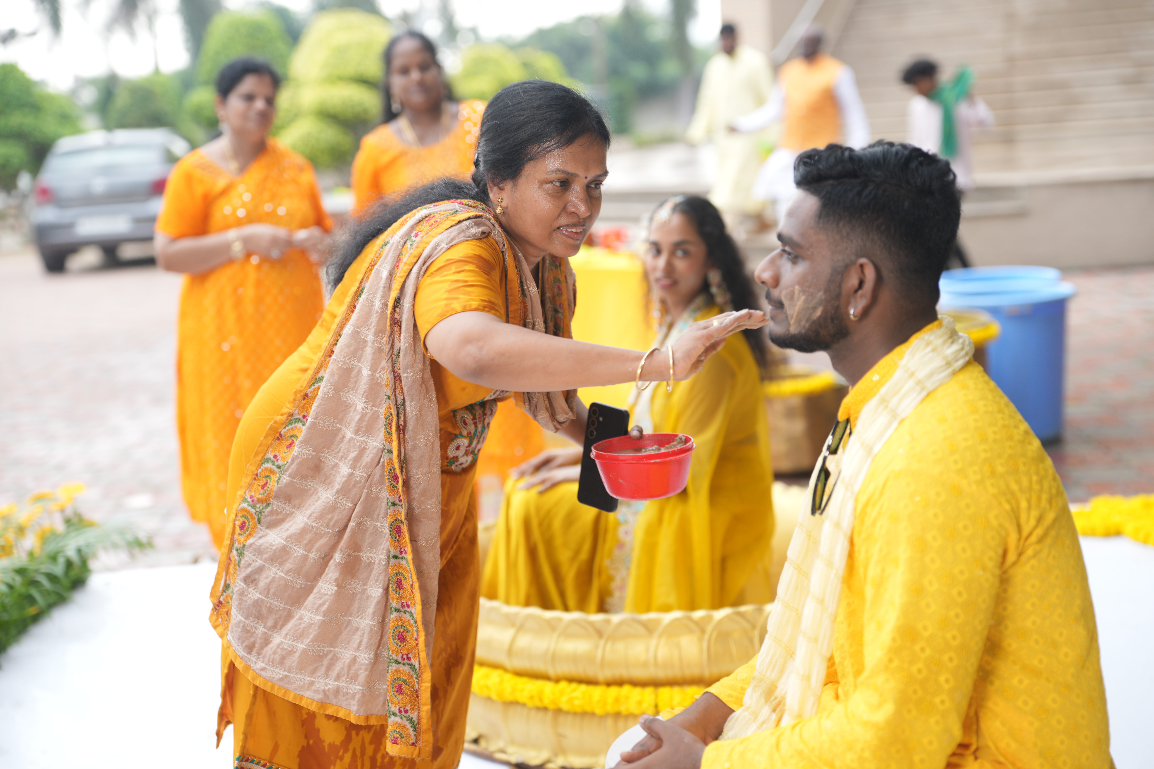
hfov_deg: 34.5
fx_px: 1859
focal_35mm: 58
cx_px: 577
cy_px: 384
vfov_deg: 23.4
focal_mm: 58
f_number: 2
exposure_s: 1/200
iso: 160
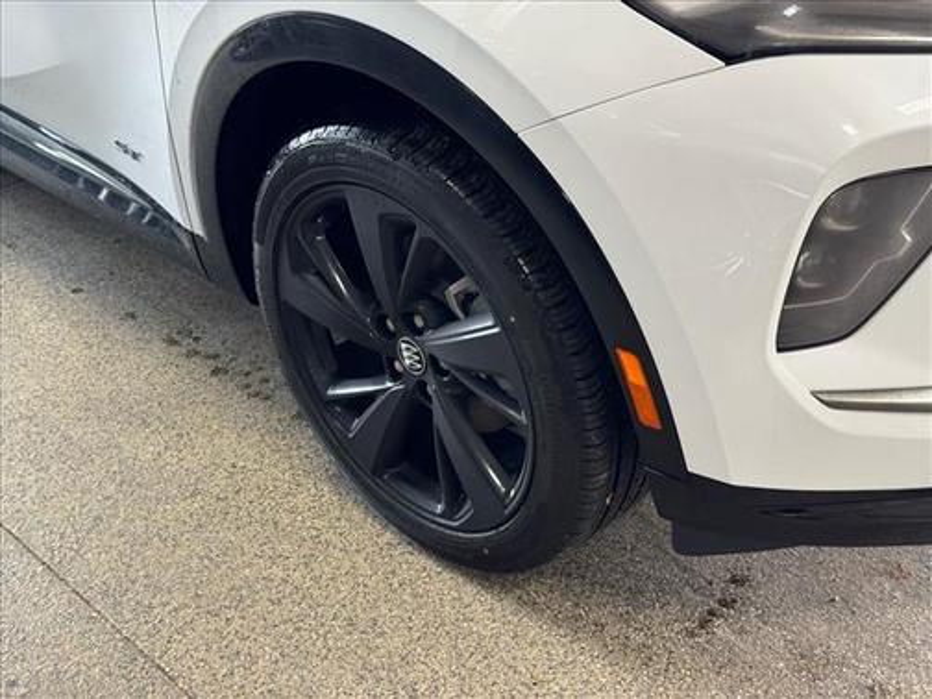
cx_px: 466
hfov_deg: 39.7
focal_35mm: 48
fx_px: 1292
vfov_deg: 30.3
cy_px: 350
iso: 125
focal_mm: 6.76
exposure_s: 1/60
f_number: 1.78
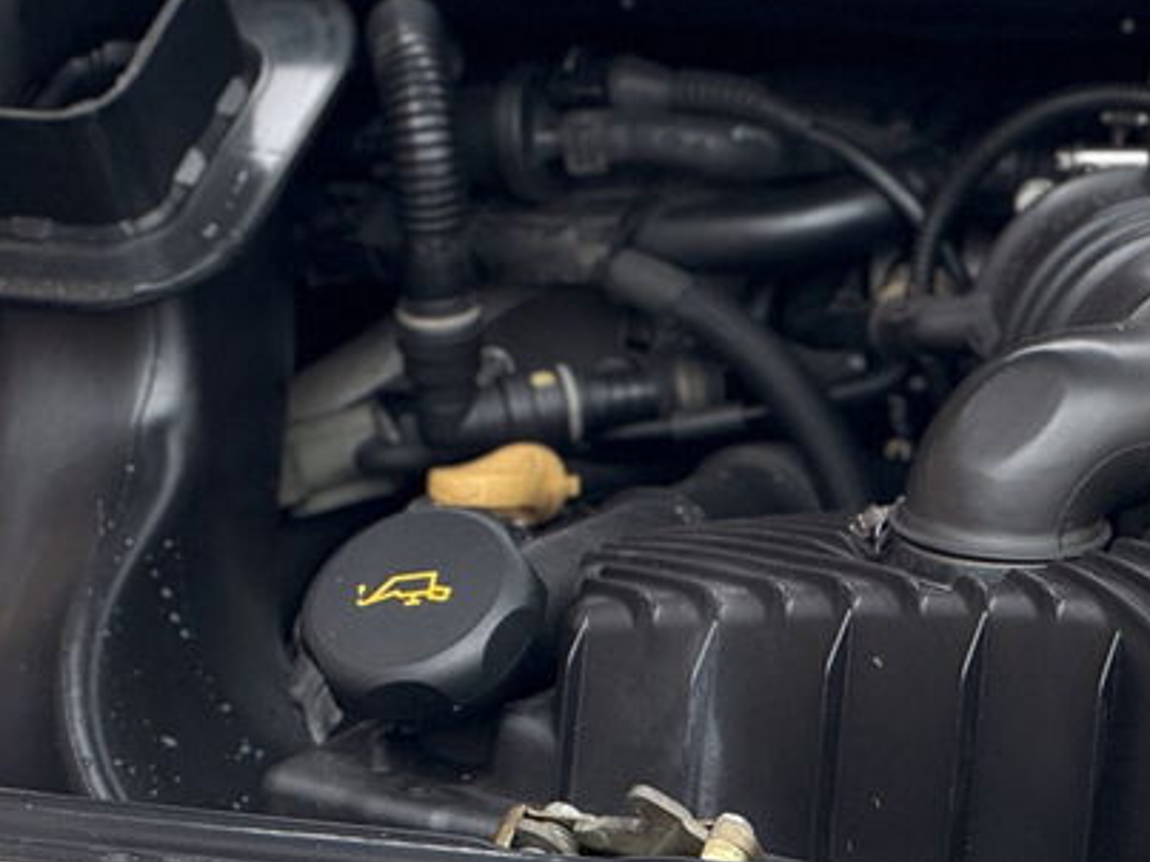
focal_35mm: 305
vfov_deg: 4.9
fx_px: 10130
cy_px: 331
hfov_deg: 6.5
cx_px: 842
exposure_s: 1/99
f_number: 2.8
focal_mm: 15.66
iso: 160
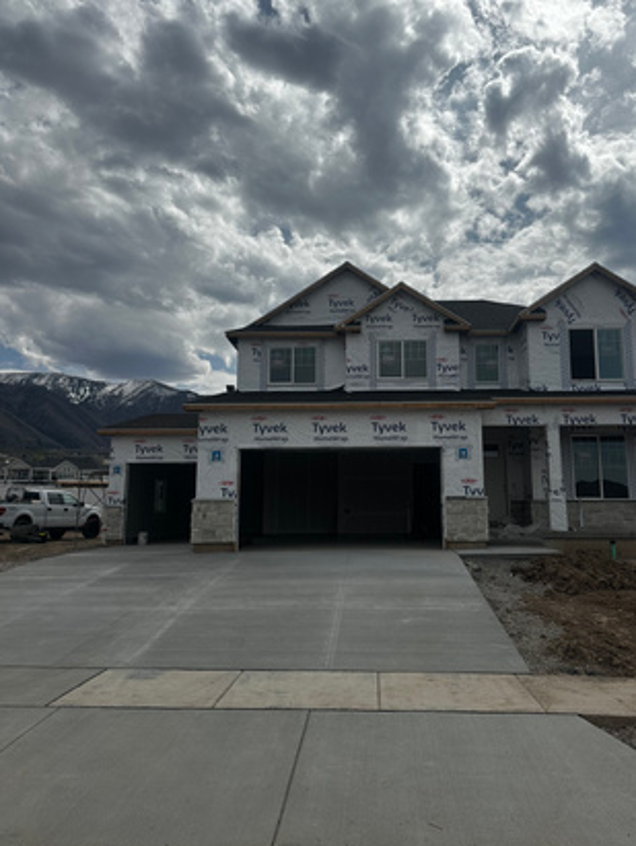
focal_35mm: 28
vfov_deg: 63.4
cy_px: 412
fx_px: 685
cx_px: 368
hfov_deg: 49.6
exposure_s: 1/18519
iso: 100
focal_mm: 6.86
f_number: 1.78
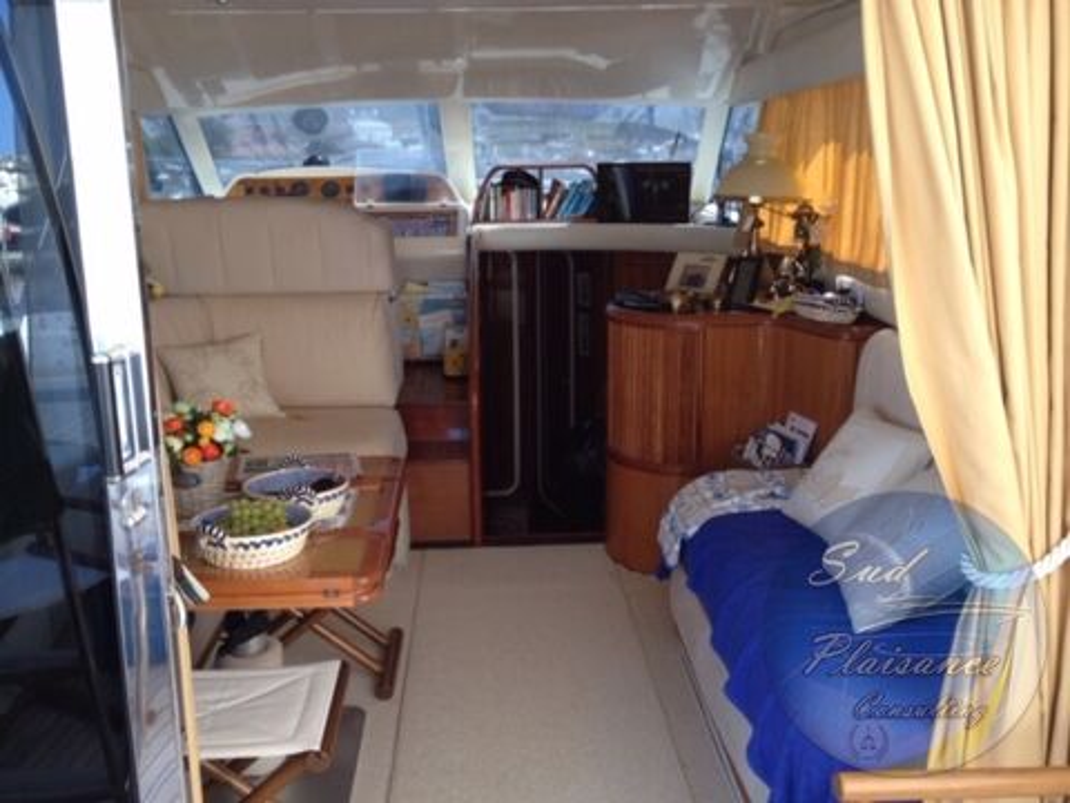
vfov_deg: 40.7
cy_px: 402
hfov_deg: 52.6
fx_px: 1082
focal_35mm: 35
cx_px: 535
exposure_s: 1/120
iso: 100
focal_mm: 4.28
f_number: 2.4
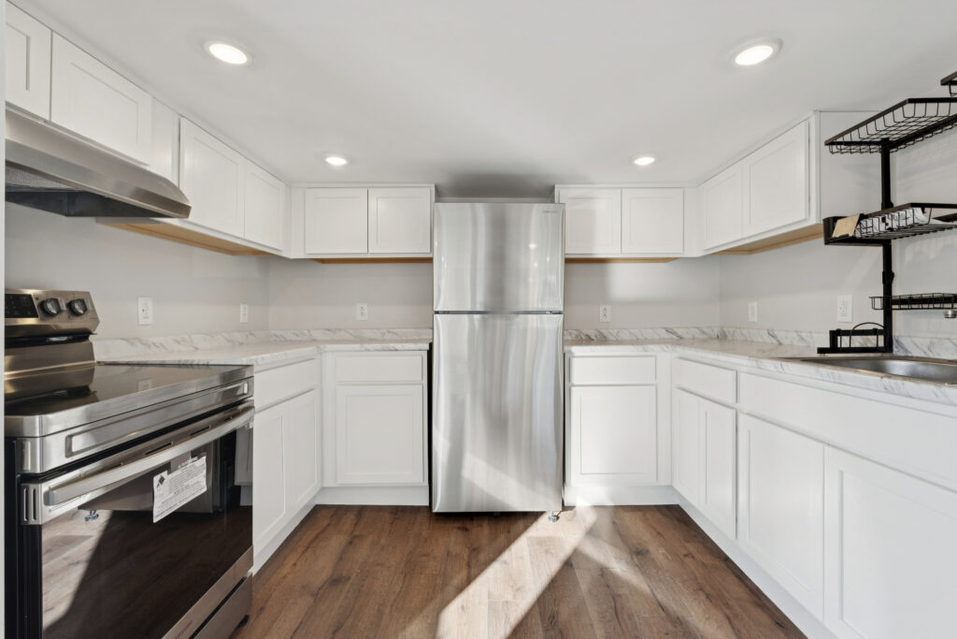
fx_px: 439
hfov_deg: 95.0
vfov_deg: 72.1
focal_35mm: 16
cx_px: 478
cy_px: 320
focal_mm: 16.5
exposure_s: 1/5
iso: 100
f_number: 9
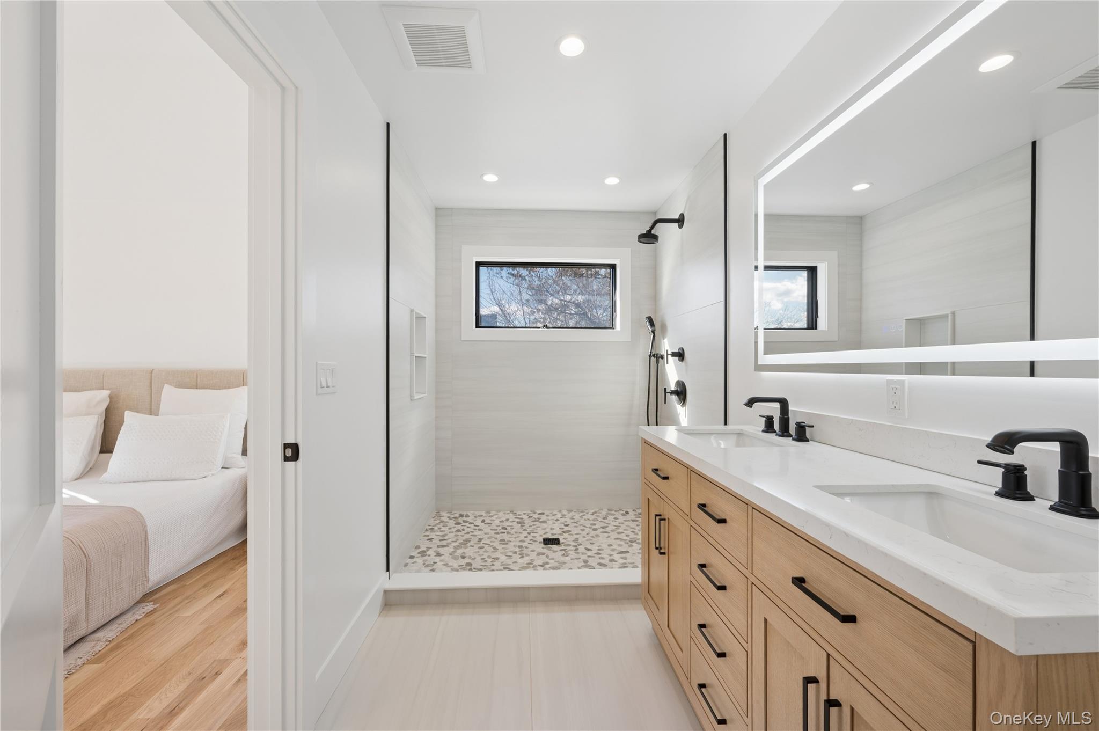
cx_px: 550
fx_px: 427
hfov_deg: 104.3
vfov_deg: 81.1
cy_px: 366
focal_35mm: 14
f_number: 10
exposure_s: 1/25
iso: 100
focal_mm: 14
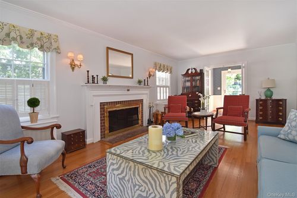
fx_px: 136
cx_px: 148
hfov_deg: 95.0
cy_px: 99
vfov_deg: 72.0
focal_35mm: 16
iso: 640
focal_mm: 11
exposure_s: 1/40
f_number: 8
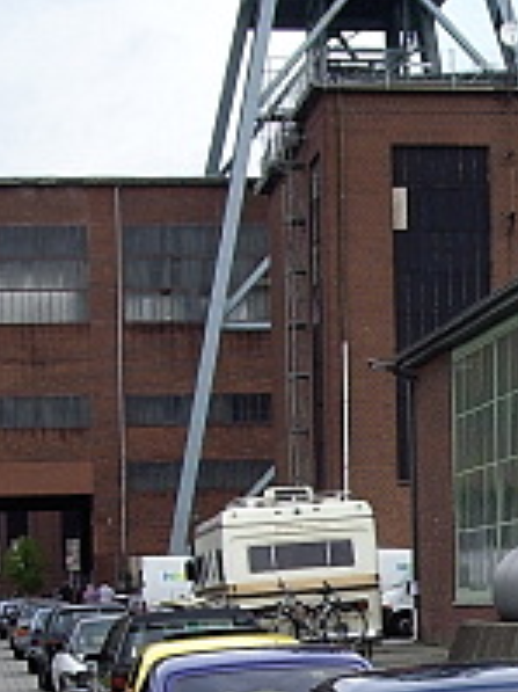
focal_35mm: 153
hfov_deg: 9.5
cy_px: 775
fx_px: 3056
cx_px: 737
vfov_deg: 12.7
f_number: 5.6
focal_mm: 7.9
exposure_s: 1/125
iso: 50
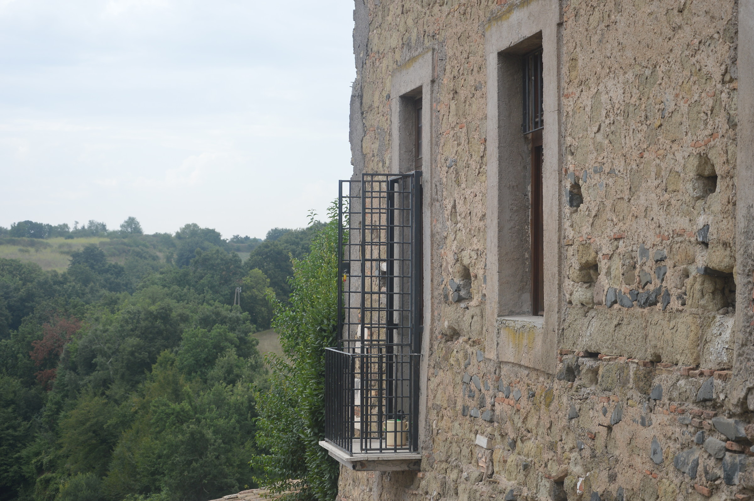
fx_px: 1412
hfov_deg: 29.9
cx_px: 377
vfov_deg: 20.1
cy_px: 250
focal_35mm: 68
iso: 100
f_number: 6.3
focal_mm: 45
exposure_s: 1/160
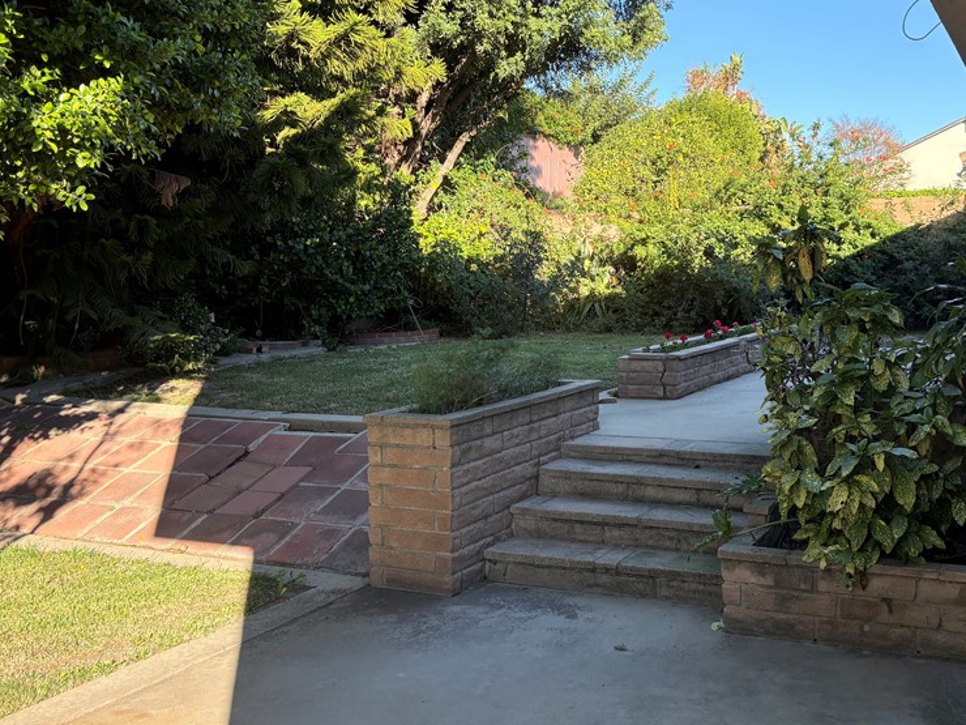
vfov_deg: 39.4
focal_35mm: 36
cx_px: 627
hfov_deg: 50.6
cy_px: 265
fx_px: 1005
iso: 64
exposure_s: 1/756
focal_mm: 5.96
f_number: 1.6
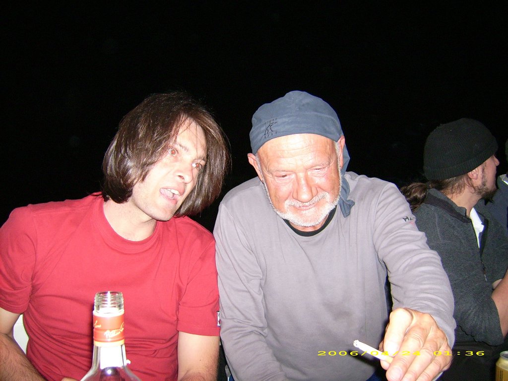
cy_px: 190
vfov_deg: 40.7
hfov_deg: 52.6
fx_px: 514
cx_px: 254
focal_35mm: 35
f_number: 2.8
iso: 100
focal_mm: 5.95
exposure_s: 1/60
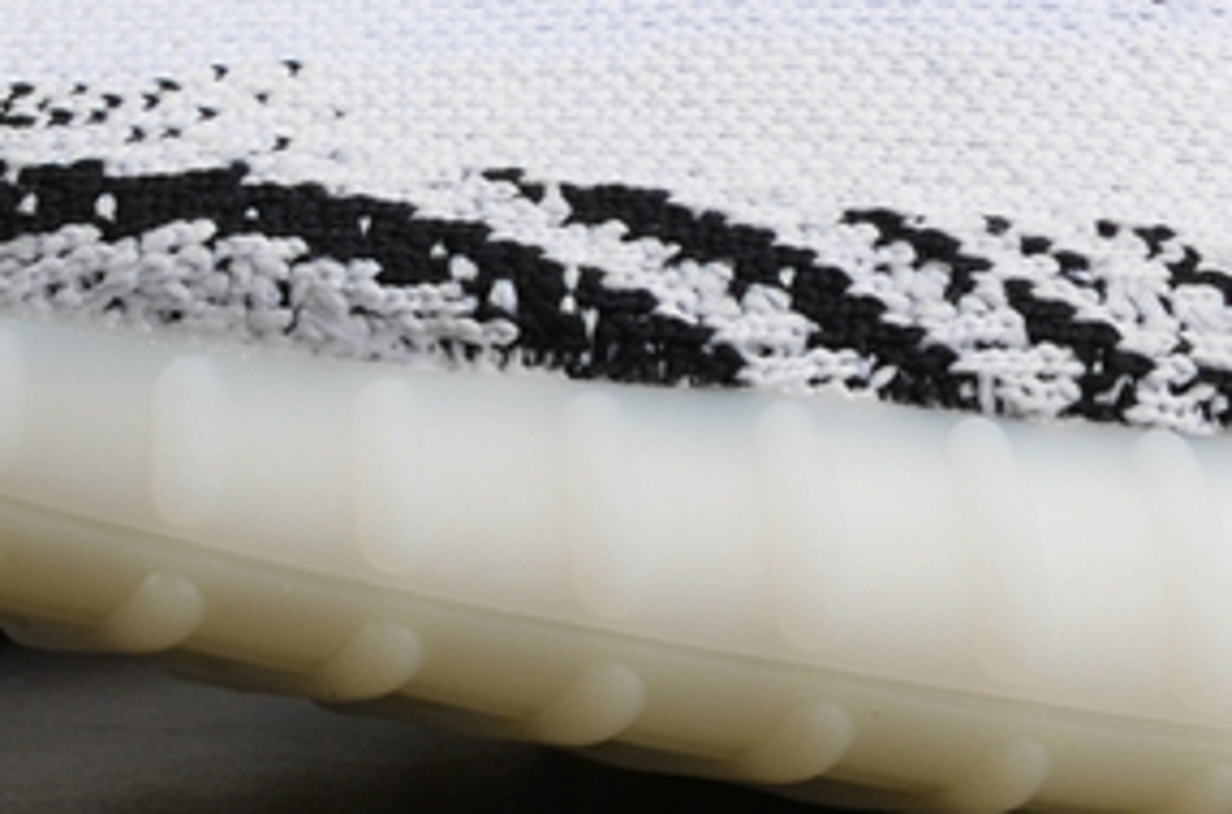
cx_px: 991
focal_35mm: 208
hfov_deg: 9.9
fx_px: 7107
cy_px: -370
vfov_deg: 6.5
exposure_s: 1/125
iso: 125
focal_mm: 31
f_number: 13
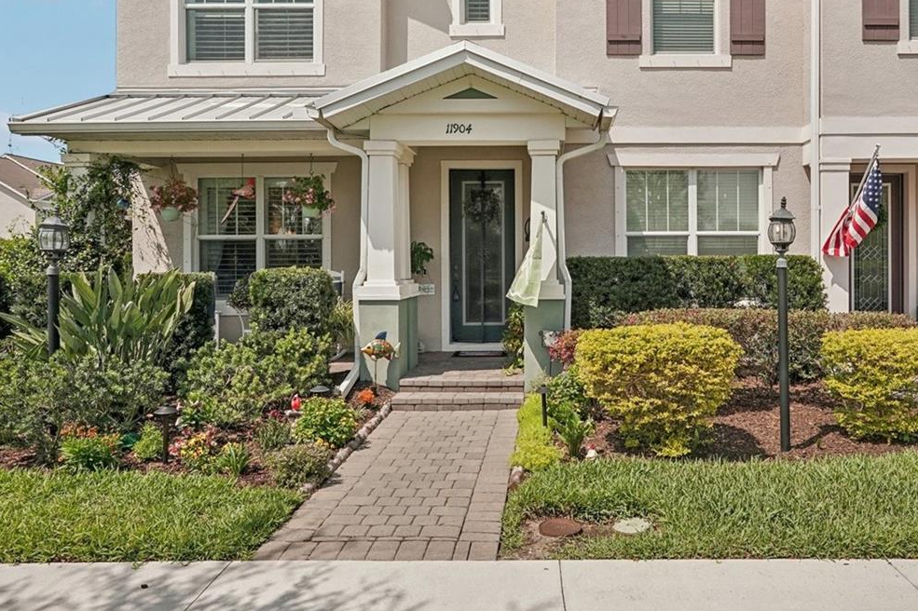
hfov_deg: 68.7
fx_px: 663
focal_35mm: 26
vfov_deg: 49.3
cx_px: 550
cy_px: 253
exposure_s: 1/1000
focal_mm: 16
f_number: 8
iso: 400
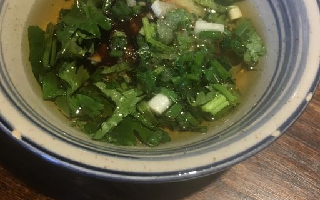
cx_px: 157
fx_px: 366
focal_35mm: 42
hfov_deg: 47.2
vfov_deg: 30.5
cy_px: 92
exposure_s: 1/33
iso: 50
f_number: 2.2
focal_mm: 4.15
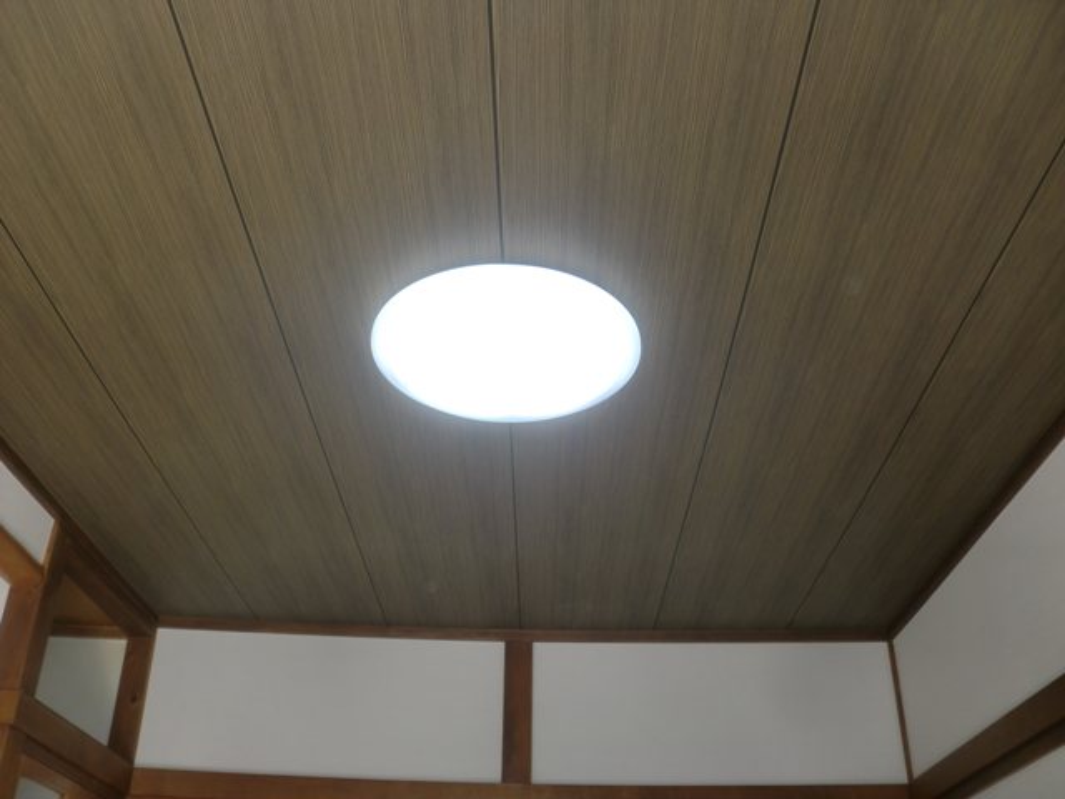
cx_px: 532
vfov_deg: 40.7
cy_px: 400
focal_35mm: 35
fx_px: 1077
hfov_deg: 52.6
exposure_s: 1/80
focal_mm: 6.3
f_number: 3.1
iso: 64
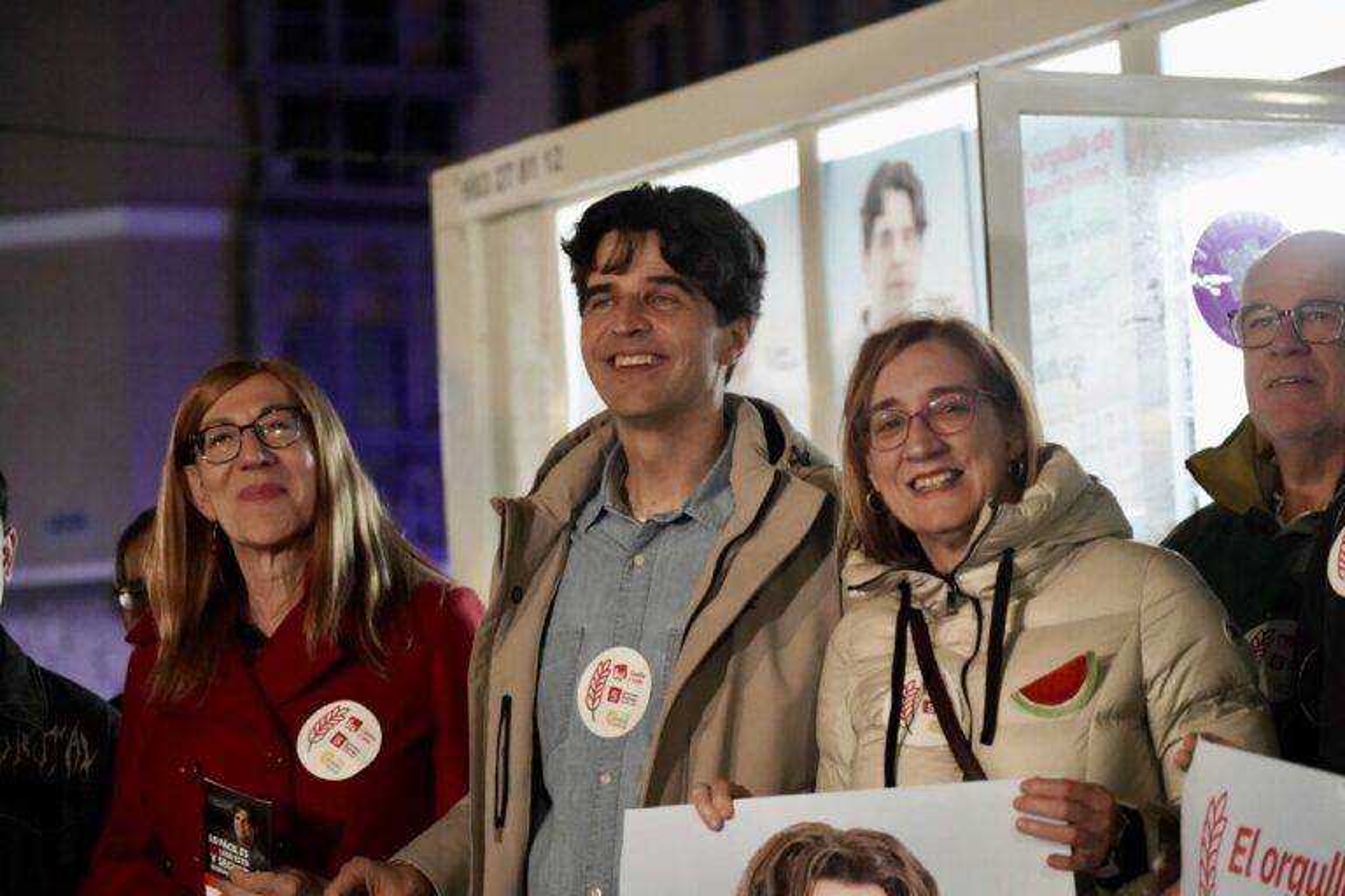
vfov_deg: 13.0
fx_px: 3923
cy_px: 448
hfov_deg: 19.5
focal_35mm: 105
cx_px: 672
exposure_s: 1/100
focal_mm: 105
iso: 12800
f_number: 4
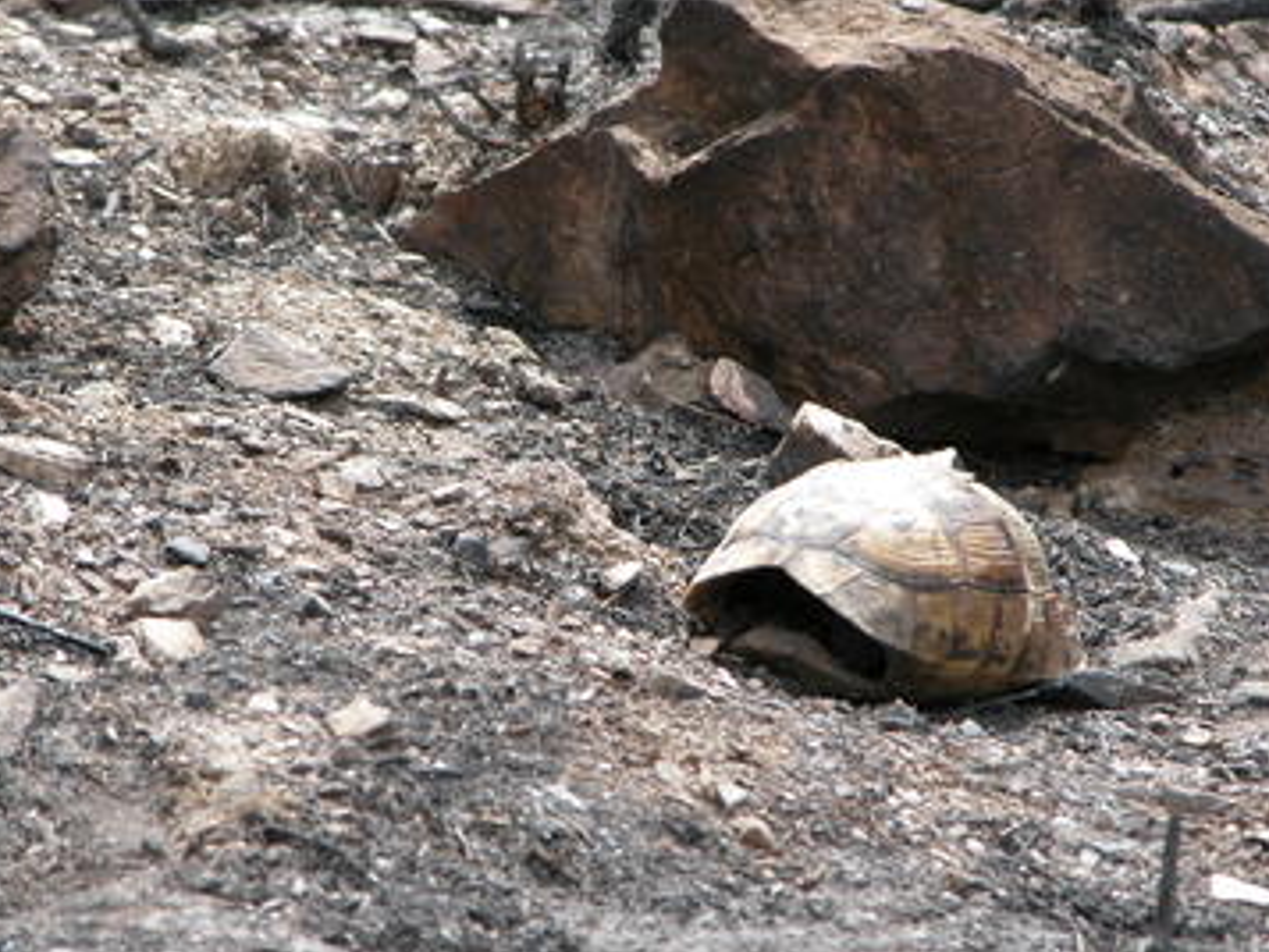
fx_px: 10488
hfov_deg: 6.9
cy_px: 483
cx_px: 627
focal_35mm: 286
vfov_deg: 5.2
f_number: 5.3
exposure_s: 1/231
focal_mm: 71.2
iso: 100
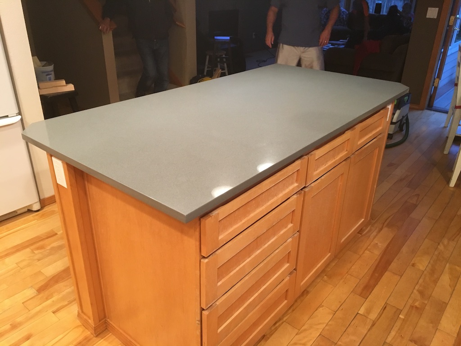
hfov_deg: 61.7
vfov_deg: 48.2
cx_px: 230
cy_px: 173
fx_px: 386
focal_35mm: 29
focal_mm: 4.15
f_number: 2.2
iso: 160
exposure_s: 1/30
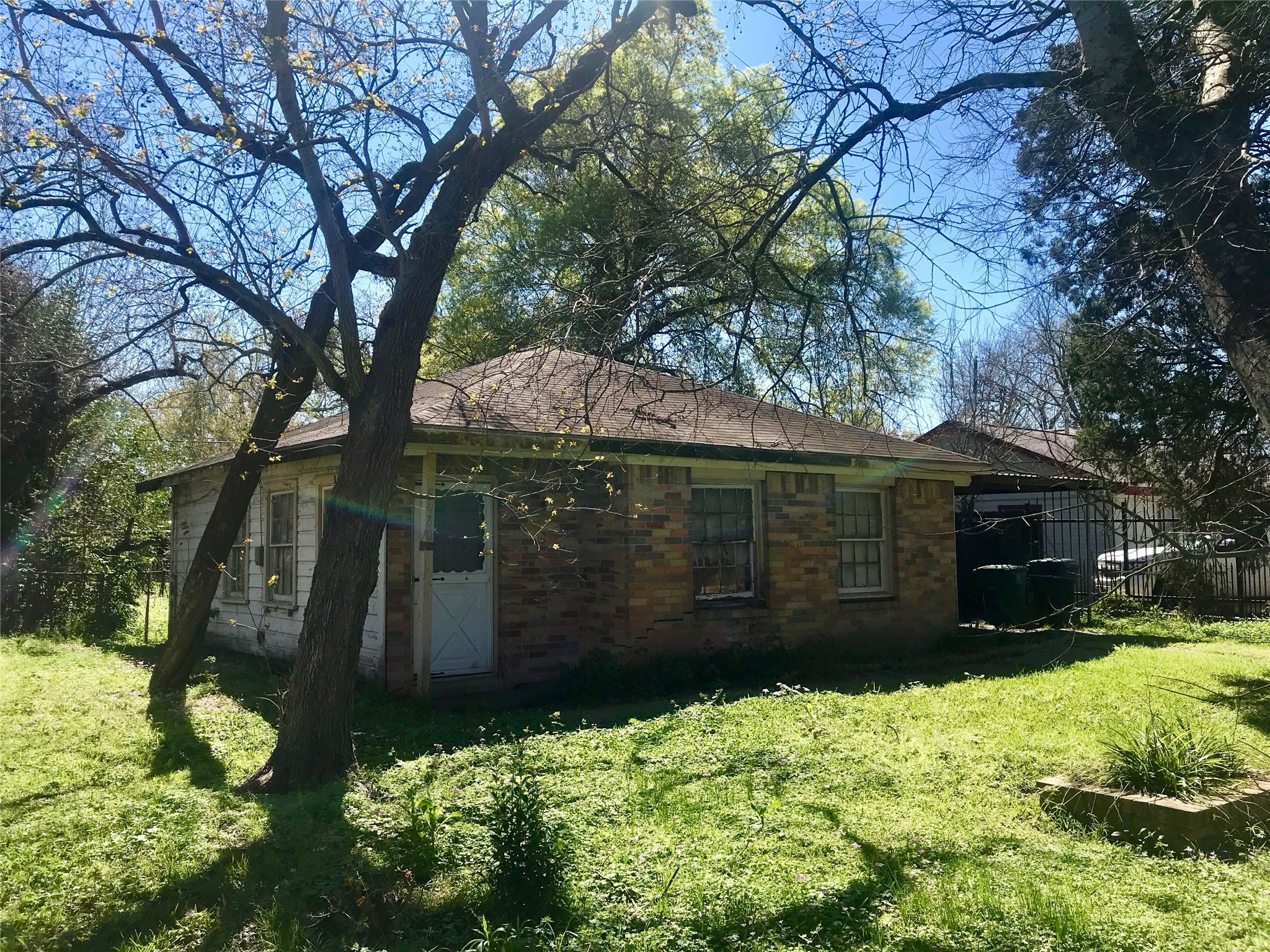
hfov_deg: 63.4
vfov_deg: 49.7
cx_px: 635
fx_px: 1027
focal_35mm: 28
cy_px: 476
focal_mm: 3.99
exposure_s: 1/1650
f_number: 1.8
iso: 20
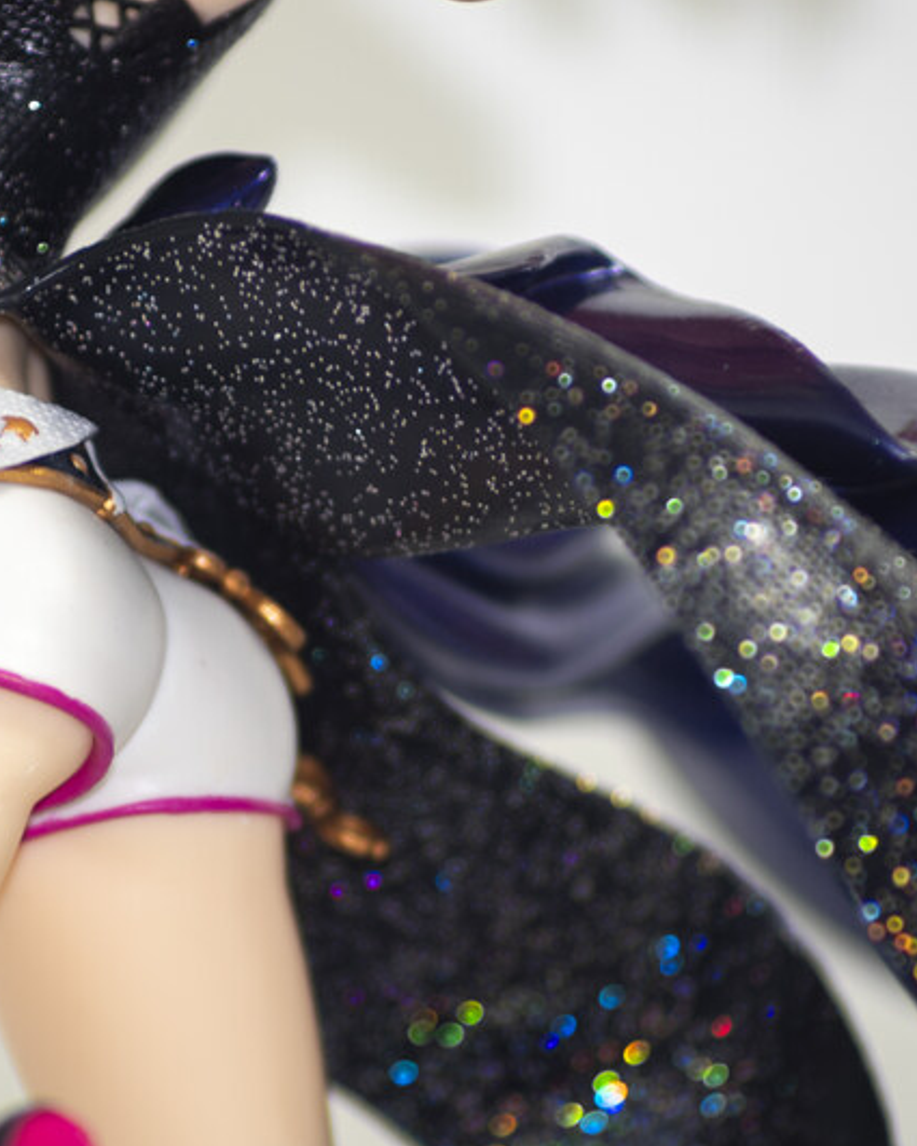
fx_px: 6851
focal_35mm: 202
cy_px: 591
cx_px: 319
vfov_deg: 9.6
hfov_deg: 7.7
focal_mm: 85
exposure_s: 1/6
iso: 100
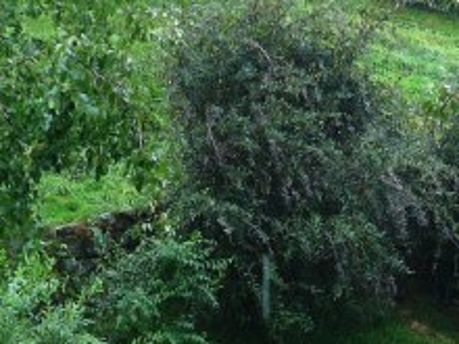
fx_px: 1790
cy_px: 715
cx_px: 446
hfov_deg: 14.4
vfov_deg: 10.1
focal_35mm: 135
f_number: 2.8
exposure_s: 1/125
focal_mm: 6
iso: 80
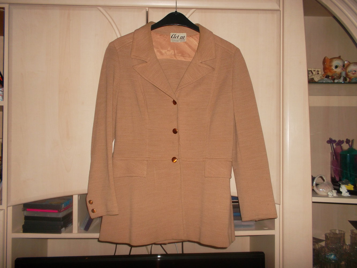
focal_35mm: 28
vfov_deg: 49.8
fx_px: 289
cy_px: 134
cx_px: 178
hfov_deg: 63.4
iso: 100
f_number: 3.3
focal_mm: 4.1
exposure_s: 1/45
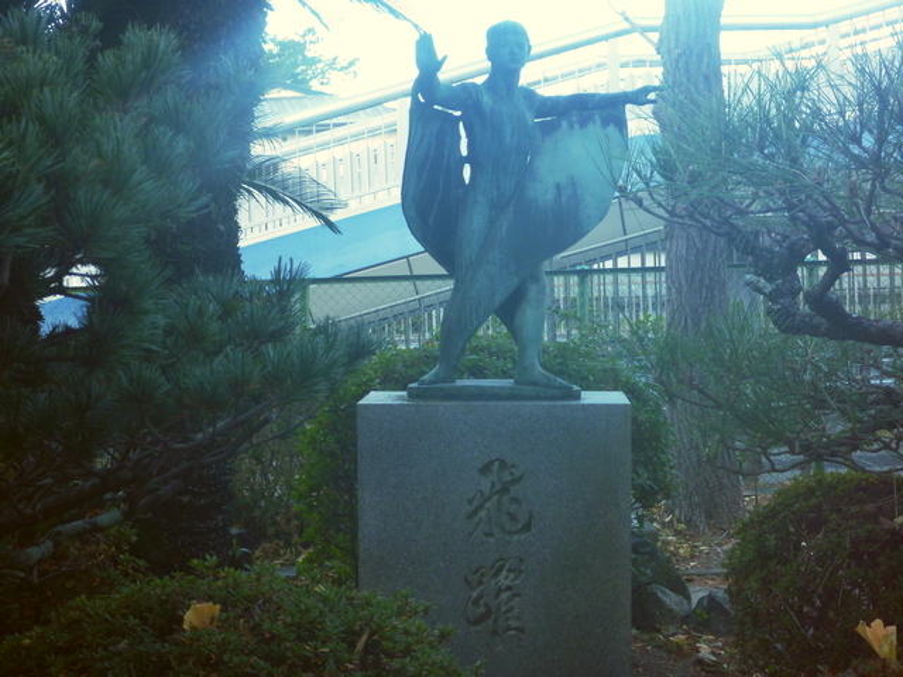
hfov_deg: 31.2
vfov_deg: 23.7
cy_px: 338
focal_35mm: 62
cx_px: 452
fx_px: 1617
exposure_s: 1/50
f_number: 5.2
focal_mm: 11
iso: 200
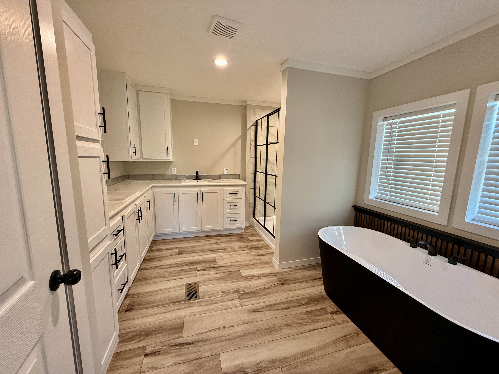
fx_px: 202
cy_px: 187
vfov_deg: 85.7
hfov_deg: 102.1
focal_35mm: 14
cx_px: 250
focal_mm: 2.22
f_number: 2.2
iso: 250
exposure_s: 1/120
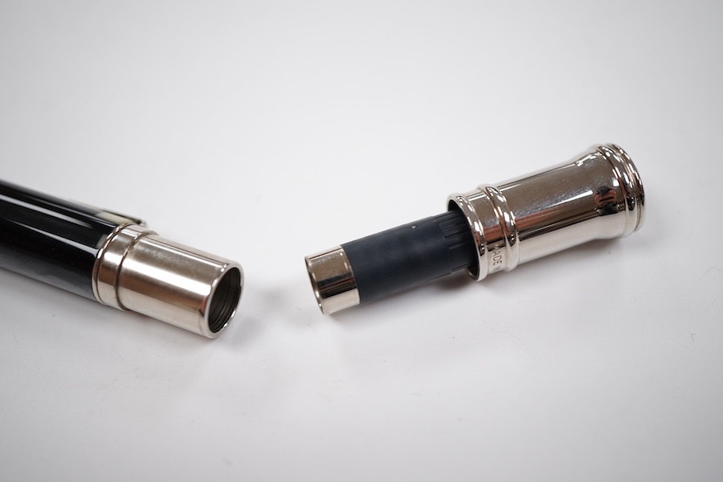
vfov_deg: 29.9
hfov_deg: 43.6
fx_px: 904
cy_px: 241
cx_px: 362
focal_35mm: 45
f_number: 5
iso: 500
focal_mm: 30
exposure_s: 1/125
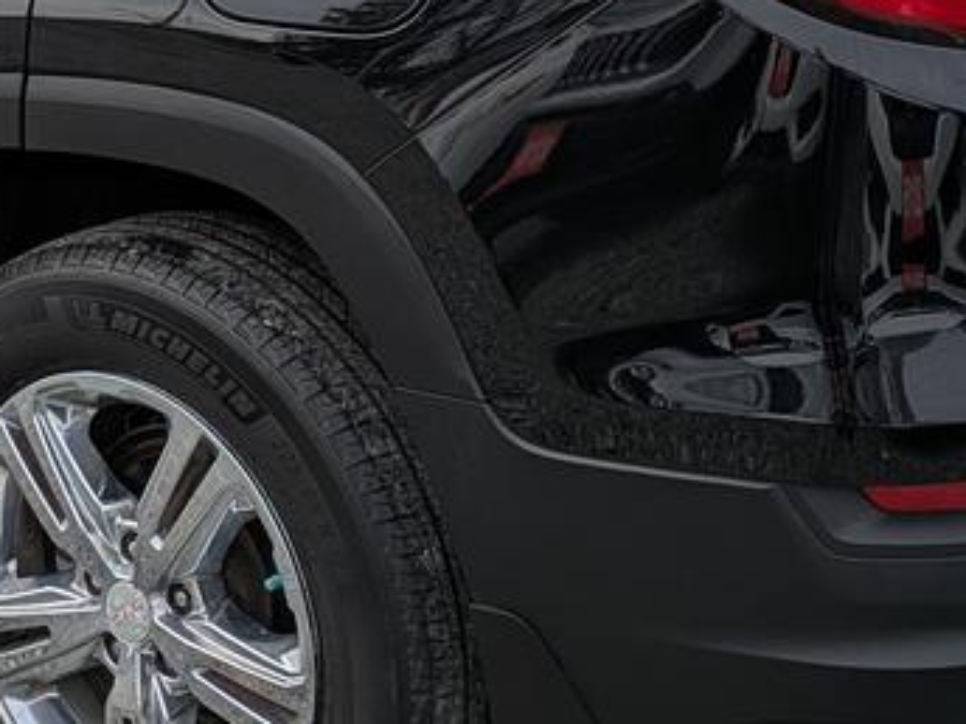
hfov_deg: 20.9
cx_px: 226
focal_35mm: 93
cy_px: 53
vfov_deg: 15.7
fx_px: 2595
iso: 46
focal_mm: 5.43
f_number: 1.89
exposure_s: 1/1821
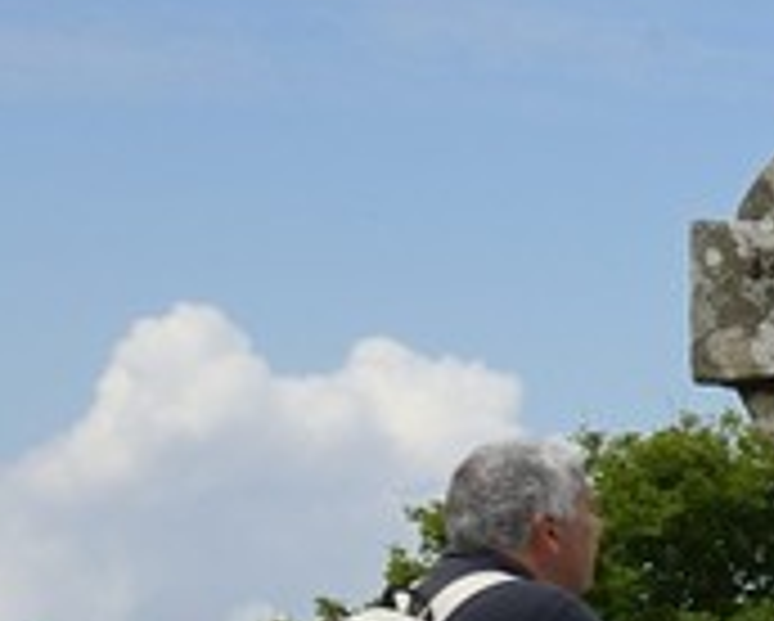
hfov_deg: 6.7
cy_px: 747
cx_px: 3366
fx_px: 4793
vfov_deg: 7.4
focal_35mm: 209
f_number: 16
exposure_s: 1/200
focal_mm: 24
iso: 200
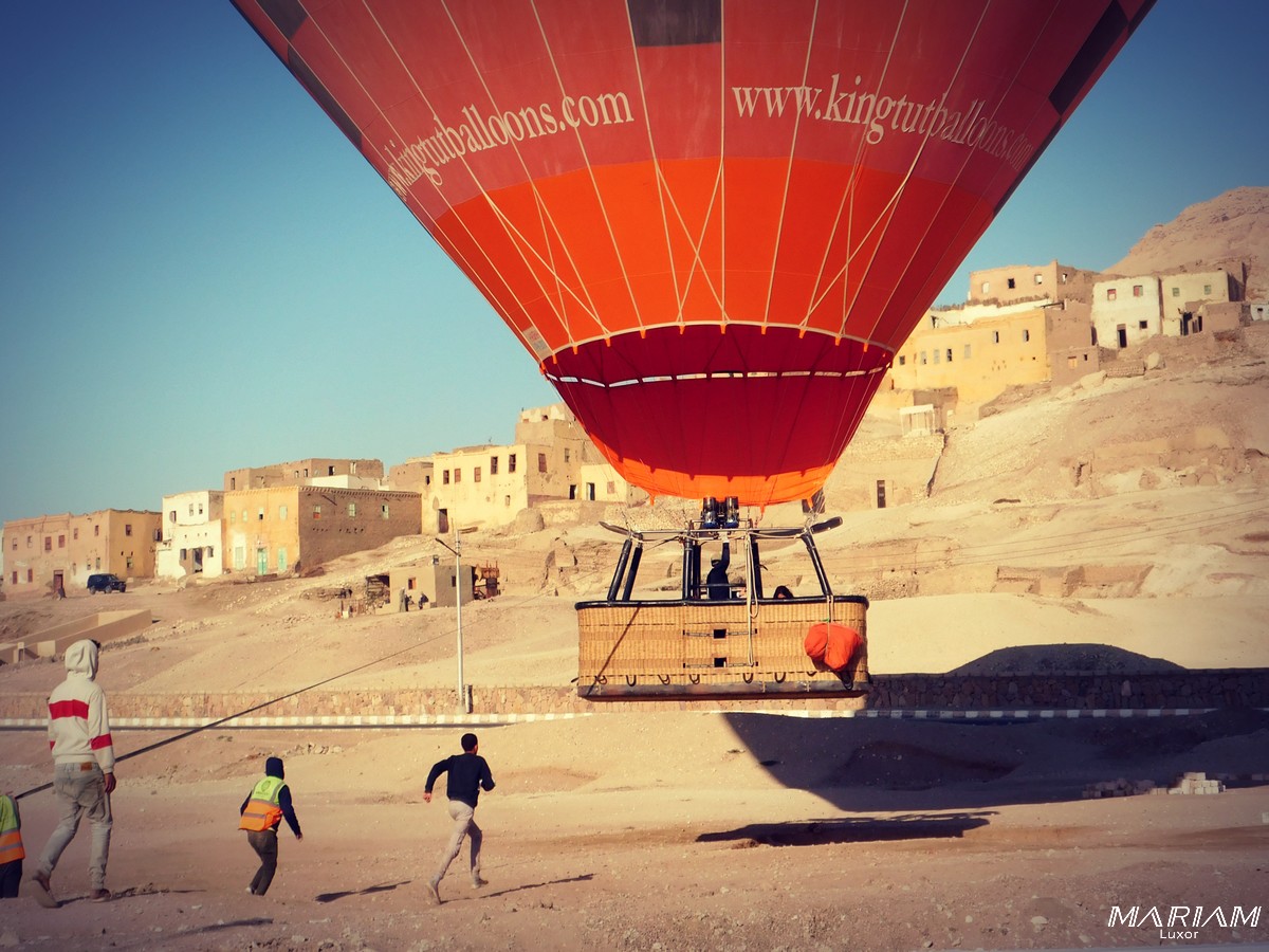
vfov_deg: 24.8
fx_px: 2163
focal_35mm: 59
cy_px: 476
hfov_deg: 32.7
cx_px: 634
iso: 125
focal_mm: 10.4
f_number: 8
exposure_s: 1/400
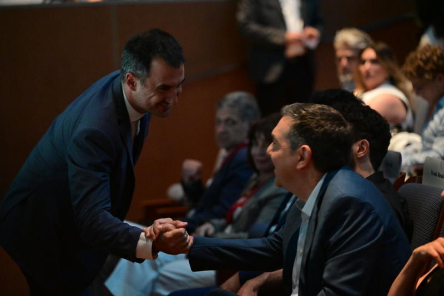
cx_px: 222
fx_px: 1726
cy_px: 148
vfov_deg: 9.8
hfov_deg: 14.7
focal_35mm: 140
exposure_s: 1/100
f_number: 3.2
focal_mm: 140
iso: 10000
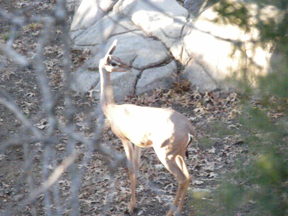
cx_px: 144
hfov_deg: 7.6
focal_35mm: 260
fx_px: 2163
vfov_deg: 5.7
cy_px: 108
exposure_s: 1/425
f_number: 5.3
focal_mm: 46.2
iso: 3126
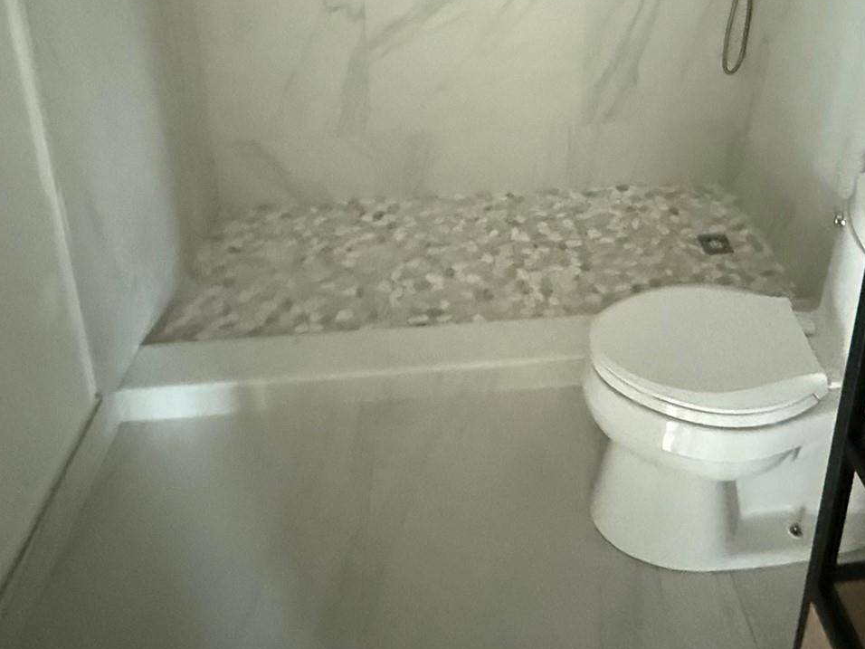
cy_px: -13
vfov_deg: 40.5
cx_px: 543
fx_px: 750
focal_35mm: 30
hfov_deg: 59.2
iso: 1600
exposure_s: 1/43
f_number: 2.2
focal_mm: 2.22
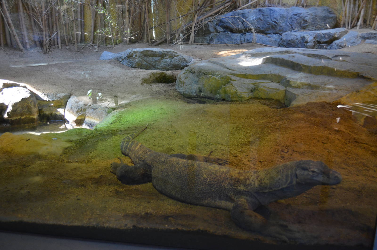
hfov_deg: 53.2
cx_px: 188
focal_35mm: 36
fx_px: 376
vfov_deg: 36.7
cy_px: 125
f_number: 4
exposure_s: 1/60
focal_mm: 24
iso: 800
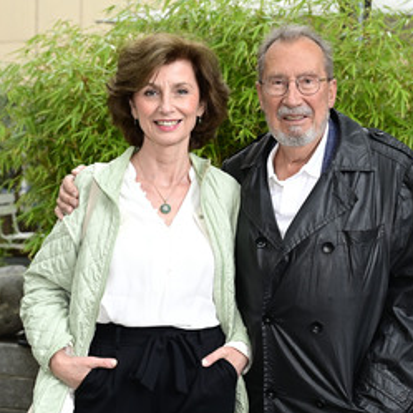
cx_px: 211
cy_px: 222
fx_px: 810
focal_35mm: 60
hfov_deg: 28.6
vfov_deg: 28.6
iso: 1000
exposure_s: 1/200
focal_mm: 39
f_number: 4
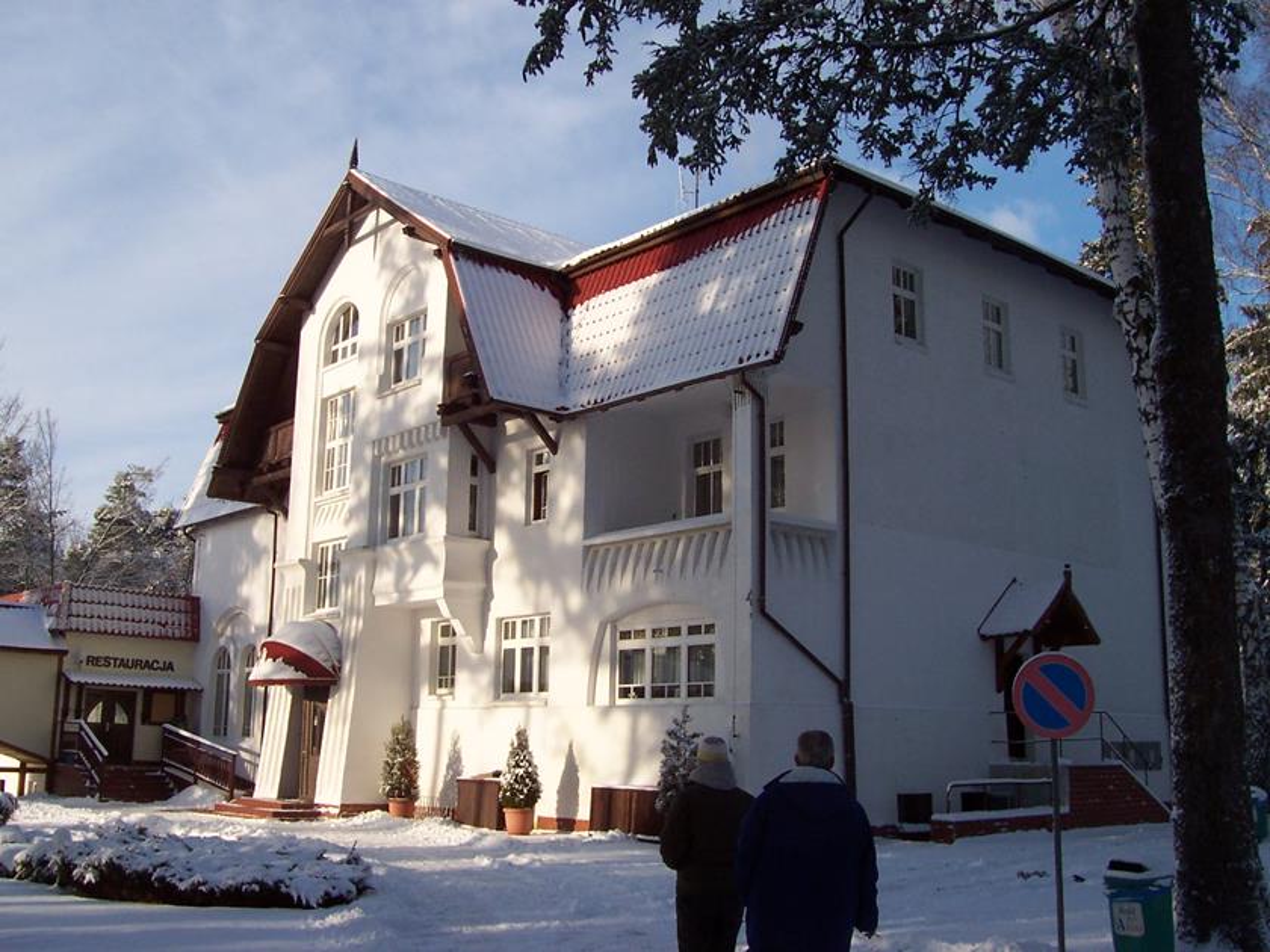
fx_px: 1357
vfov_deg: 38.7
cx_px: 635
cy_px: 476
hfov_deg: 50.1
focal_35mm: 37
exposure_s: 1/500
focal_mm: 5.6
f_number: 5.6
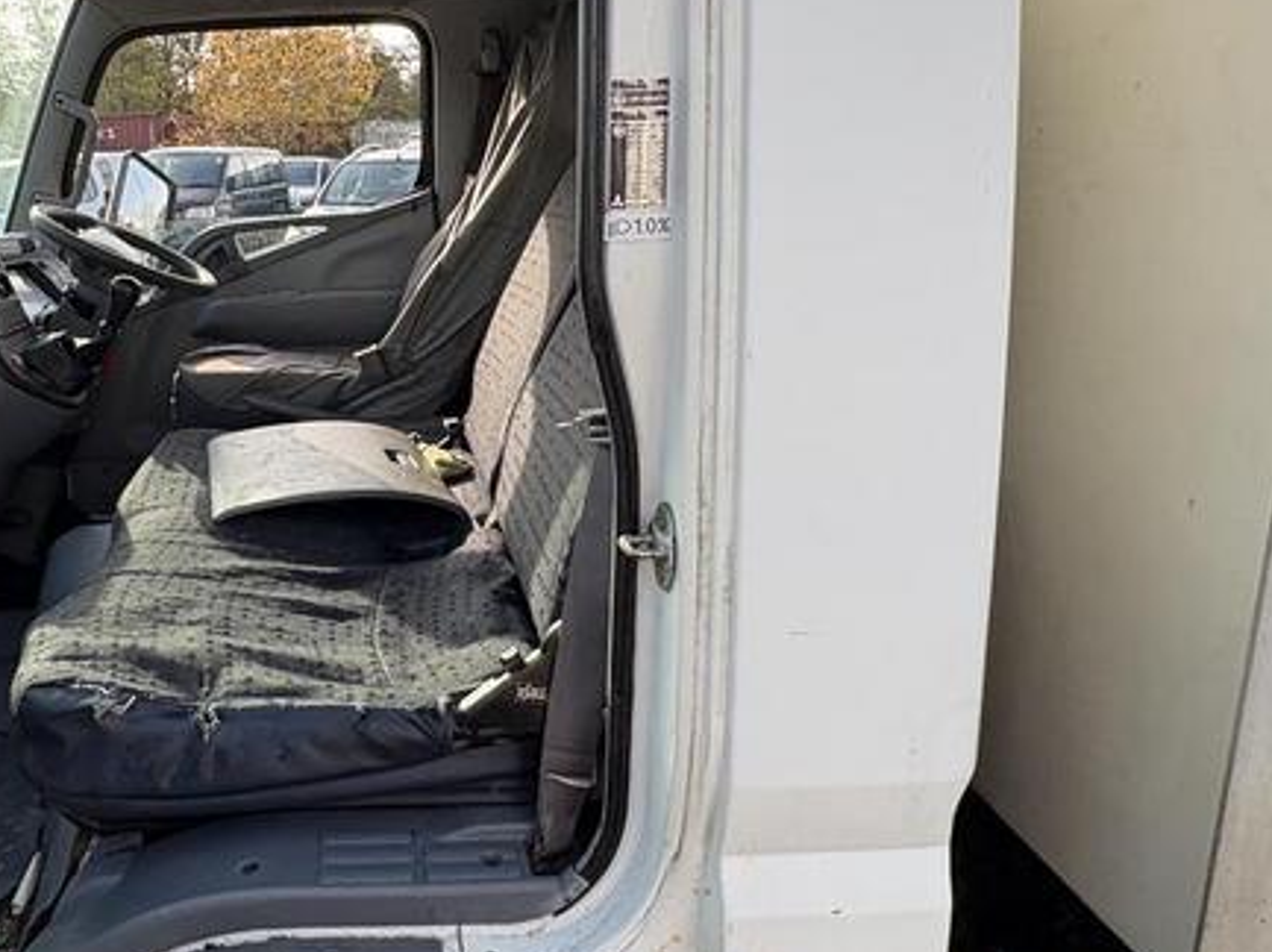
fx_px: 1065
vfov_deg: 48.1
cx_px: 338
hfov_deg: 58.9
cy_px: 429
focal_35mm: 29
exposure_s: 1/311
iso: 40
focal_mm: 2.22
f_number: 2.2
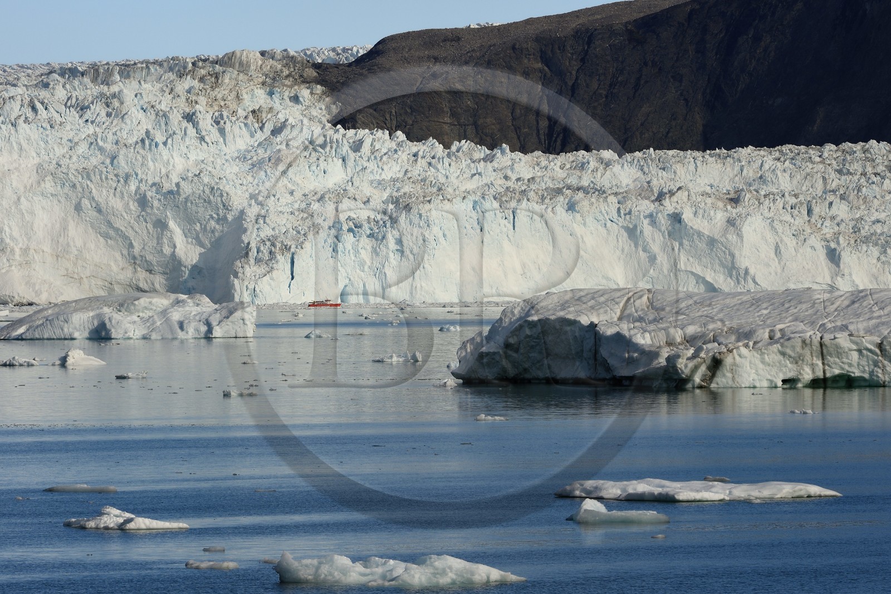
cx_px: 446
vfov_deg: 4.9
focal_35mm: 280
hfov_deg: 7.4
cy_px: 297
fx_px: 6928
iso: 200
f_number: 16
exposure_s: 1/400
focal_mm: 280
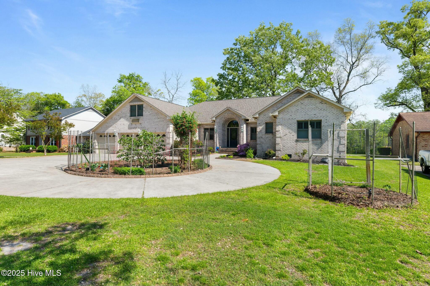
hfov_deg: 84.0
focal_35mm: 20
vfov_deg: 61.9
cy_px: 143
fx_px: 239
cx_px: 215
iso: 200
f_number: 9
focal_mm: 20
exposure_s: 1/250
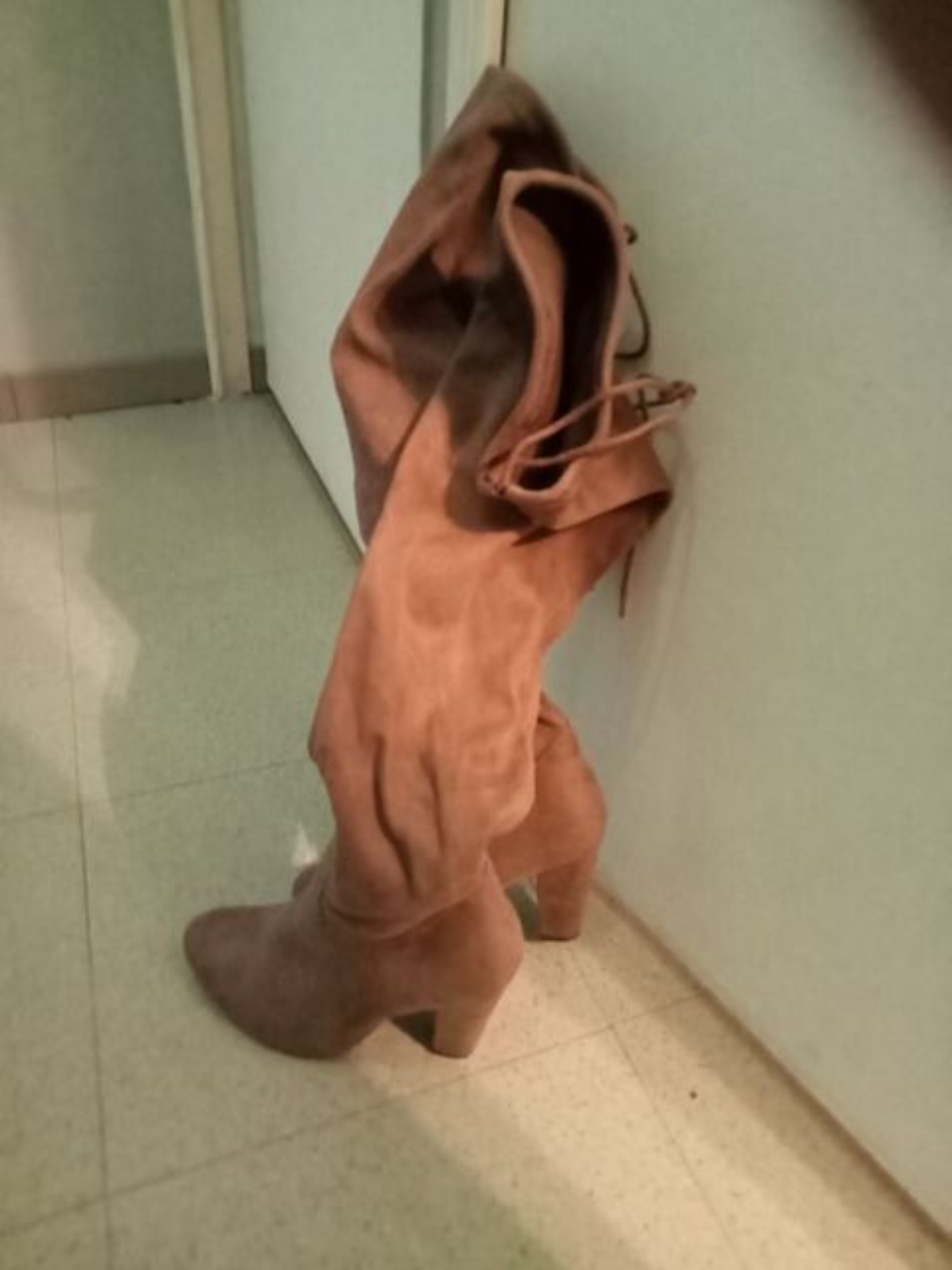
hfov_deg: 49.7
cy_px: 635
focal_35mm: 28
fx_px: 1027
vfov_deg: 63.4
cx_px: 476
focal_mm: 3.46
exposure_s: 1/12.5
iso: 6089
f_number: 2.2
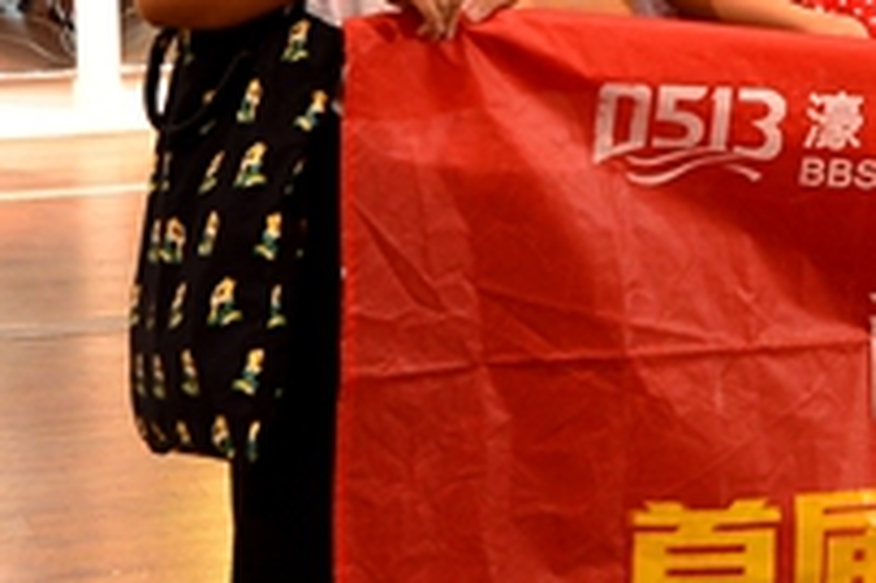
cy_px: -71
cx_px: 1122
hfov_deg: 16.1
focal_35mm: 121
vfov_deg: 11.1
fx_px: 2942
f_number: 4
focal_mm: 24
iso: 800
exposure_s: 1/40
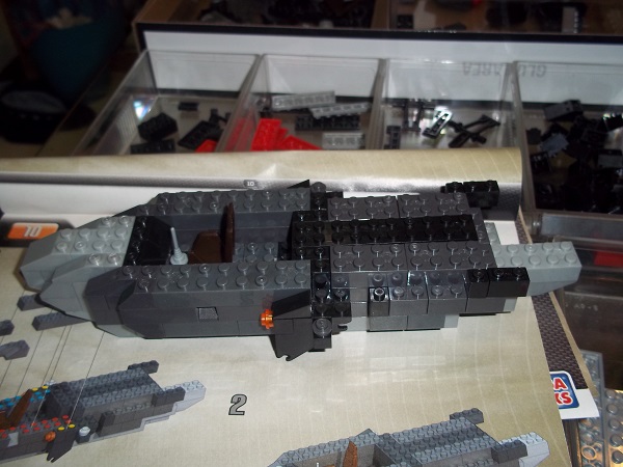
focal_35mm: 36
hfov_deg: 51.4
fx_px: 648
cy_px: 234
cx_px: 312
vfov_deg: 39.7
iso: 80
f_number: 3.1
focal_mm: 6.5
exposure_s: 1/30
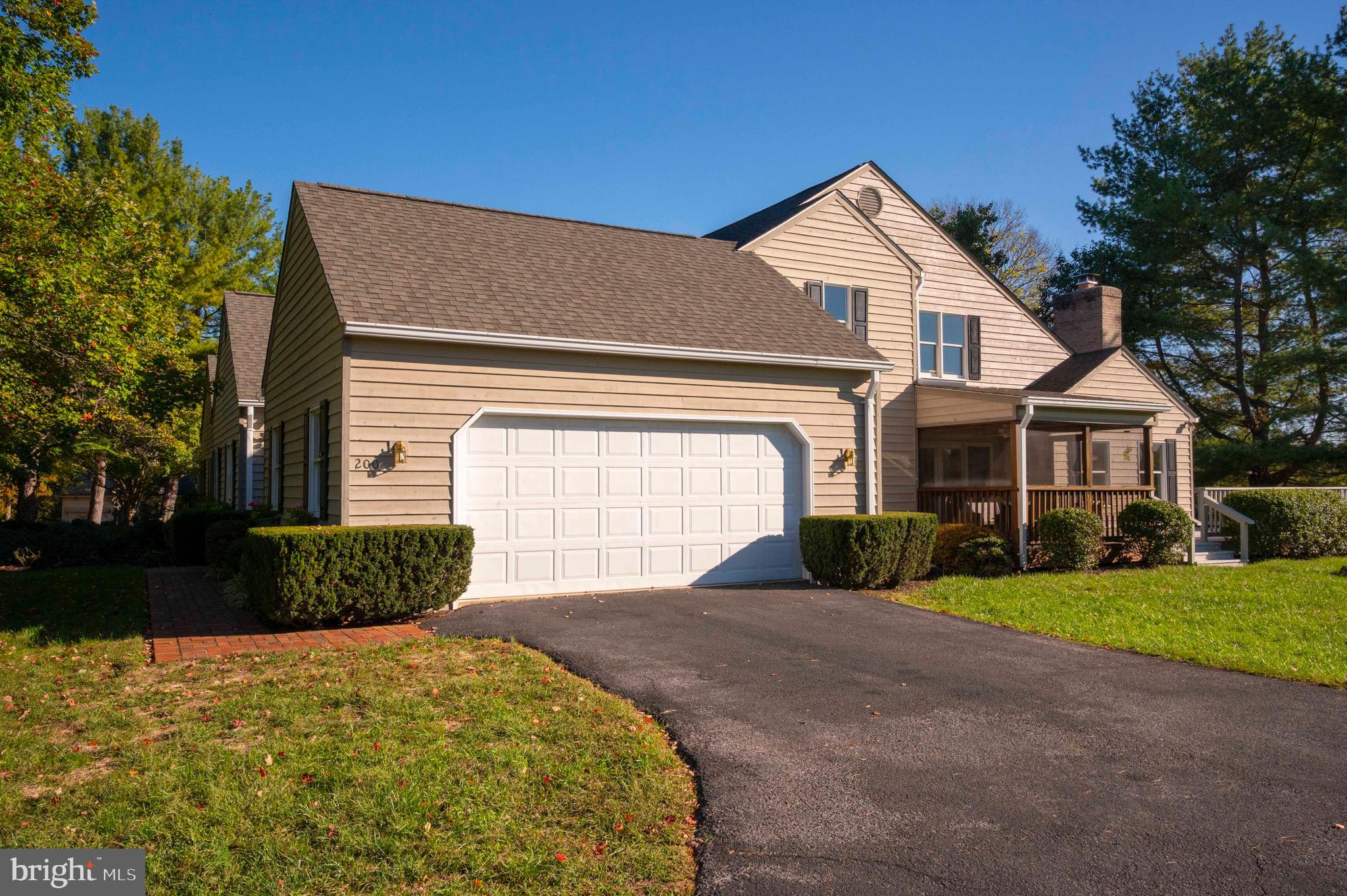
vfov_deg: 48.7
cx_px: 674
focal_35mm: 26
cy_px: 448
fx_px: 991
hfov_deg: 68.4
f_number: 16
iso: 1000
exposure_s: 1/1000
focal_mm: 26.5
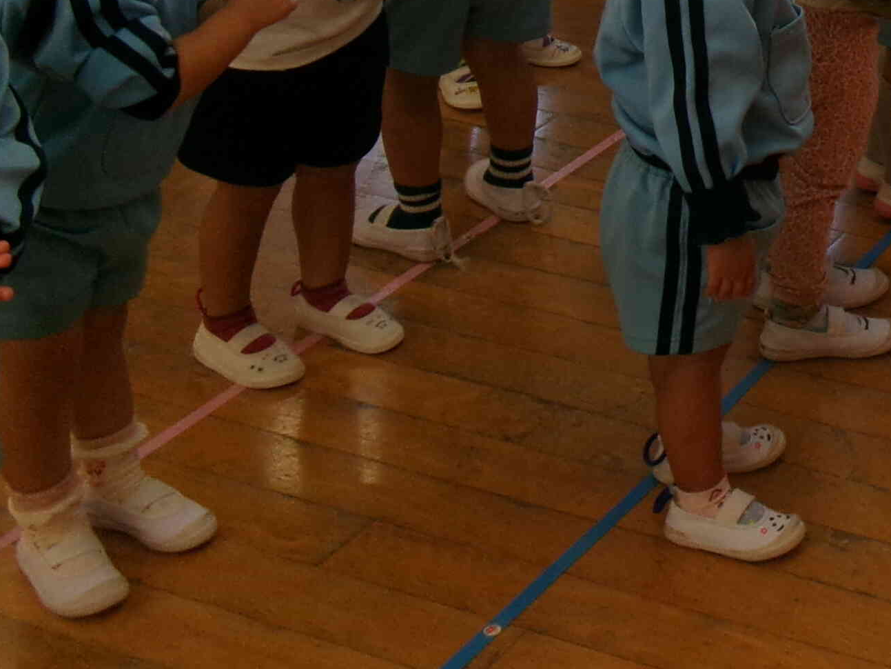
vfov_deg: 17.3
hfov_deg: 22.6
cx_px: 1088
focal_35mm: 79
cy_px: -252
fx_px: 2034
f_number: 3.9
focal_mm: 5.1
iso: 169
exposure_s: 1/125
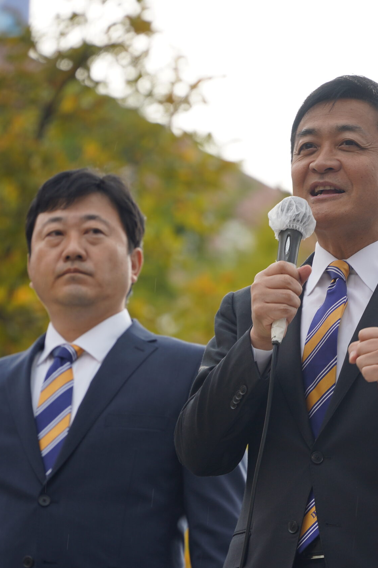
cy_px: 284
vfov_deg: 7.3
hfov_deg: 4.9
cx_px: 346
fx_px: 4440
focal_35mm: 282
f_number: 5.6
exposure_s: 1/100
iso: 100
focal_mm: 187
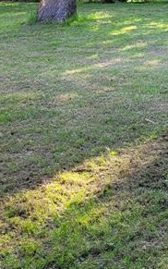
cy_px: -55
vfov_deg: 20.1
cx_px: 373
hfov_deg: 11.6
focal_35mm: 97
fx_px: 710
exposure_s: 1/160
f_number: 1.8
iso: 40
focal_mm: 5.4
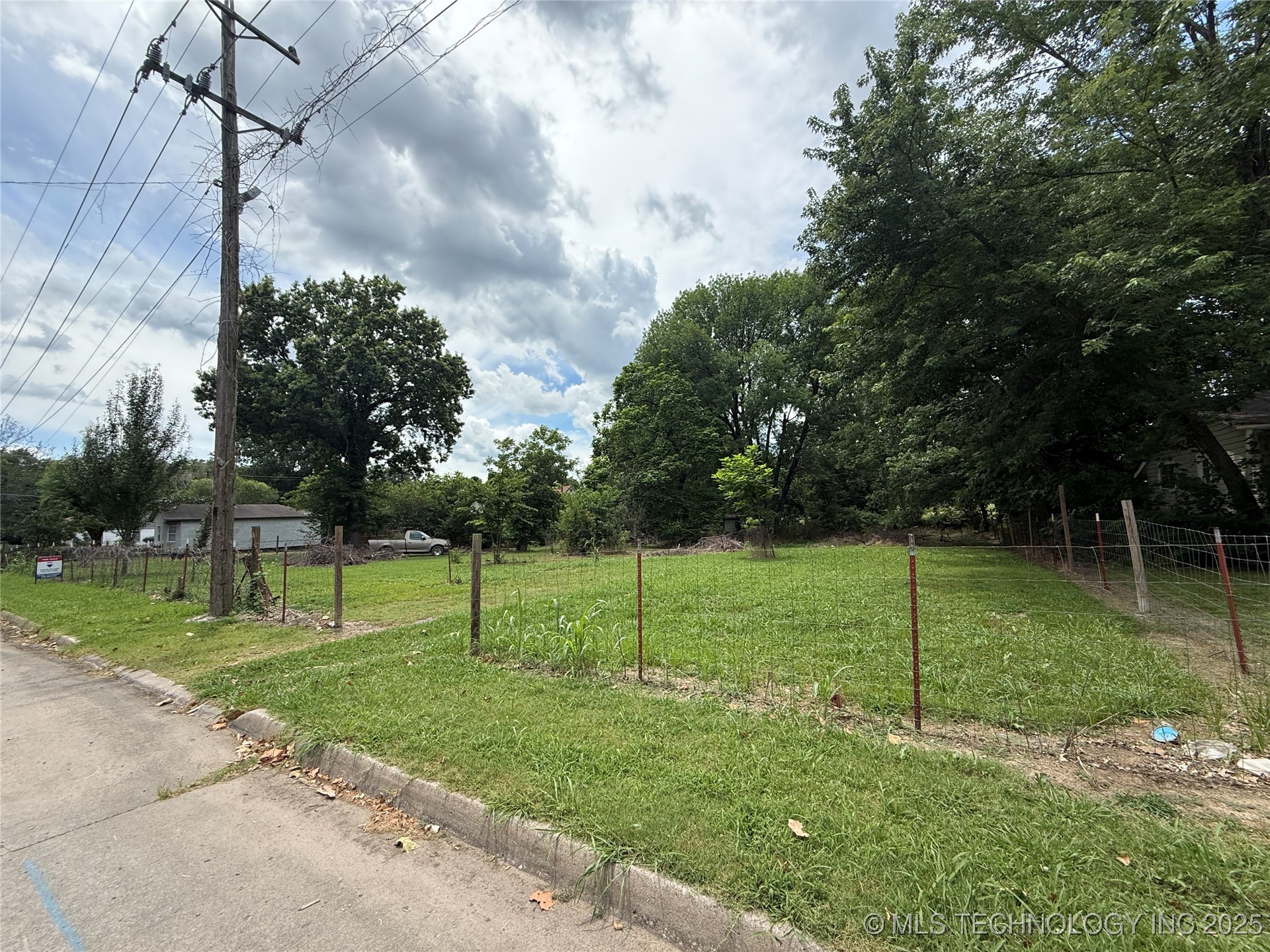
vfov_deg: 85.7
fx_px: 514
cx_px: 635
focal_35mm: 14
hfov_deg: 102.1
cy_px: 476
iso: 64
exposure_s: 1/1235
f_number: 2.2
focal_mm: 2.22
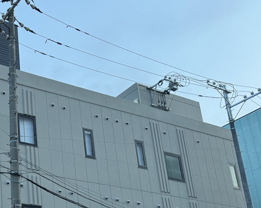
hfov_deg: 30.6
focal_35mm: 56
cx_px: -13
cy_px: 208
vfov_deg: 25.8
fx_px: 432
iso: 125
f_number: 1.78
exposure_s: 1/60
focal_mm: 6.76
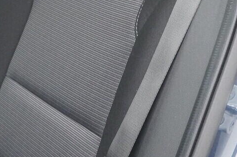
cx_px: -9
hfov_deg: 18.2
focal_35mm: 109
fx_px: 717
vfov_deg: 12.3
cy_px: -12
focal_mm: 24
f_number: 6.3
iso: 6400
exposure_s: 1/160
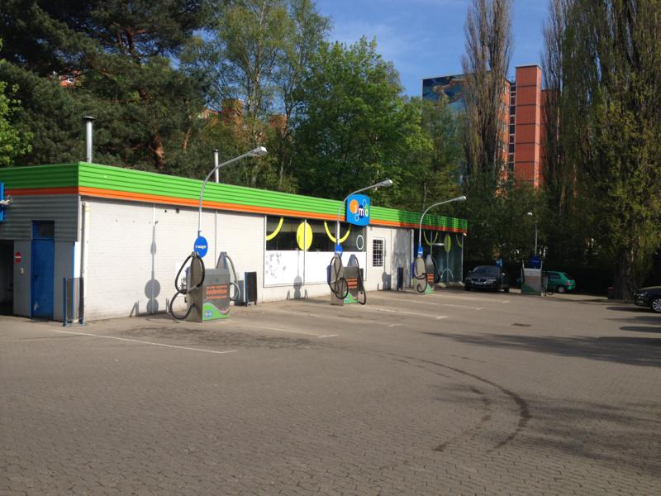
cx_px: 330
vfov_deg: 40.7
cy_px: 248
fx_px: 668
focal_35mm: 35
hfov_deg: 52.6
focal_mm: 4.28
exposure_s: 1/1727
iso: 64
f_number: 2.4
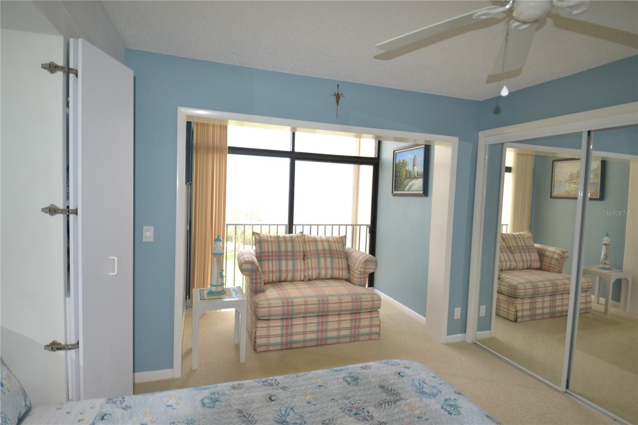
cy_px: 212
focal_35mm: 18
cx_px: 319
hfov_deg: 90.0
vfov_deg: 67.4
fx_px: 319
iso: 400
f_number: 4
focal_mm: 12
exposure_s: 1/100
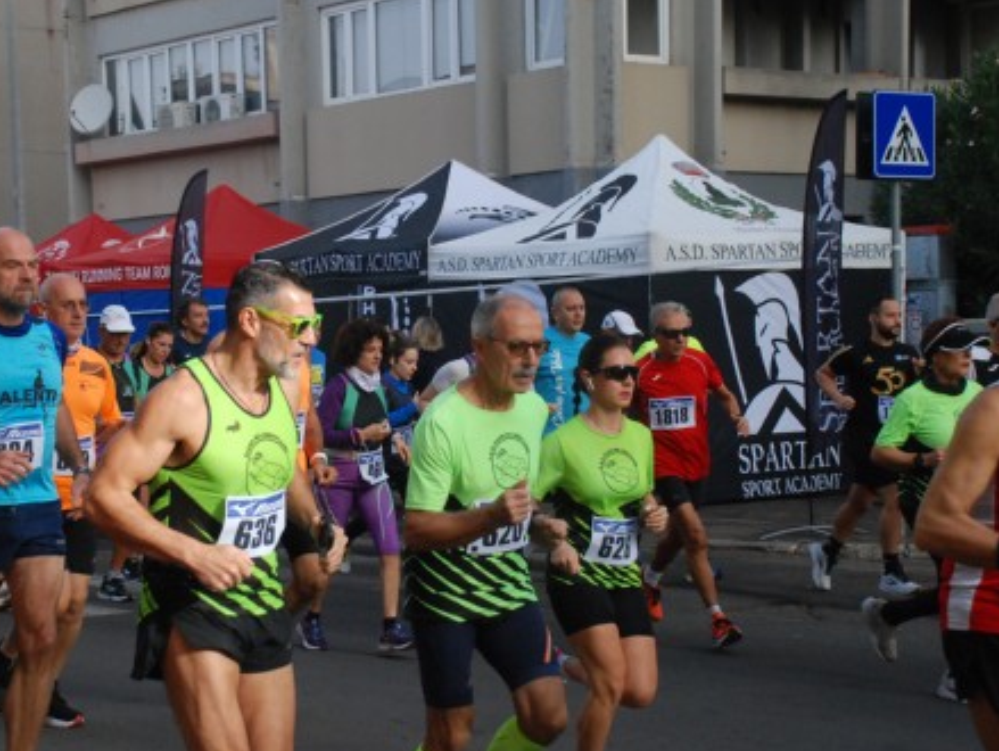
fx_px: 2166
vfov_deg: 19.7
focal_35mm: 75
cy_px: 379
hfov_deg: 25.9
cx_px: 375
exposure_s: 1/1250
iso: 1000
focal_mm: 38
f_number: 5.6
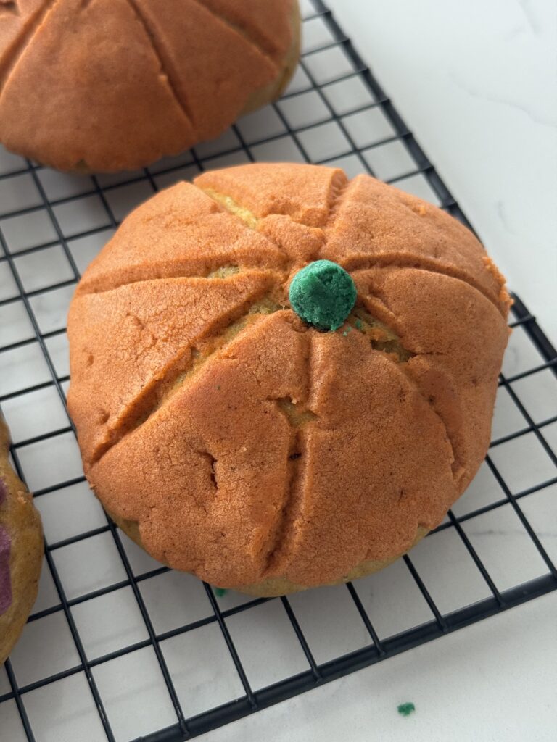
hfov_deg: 30.3
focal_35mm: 48
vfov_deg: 39.7
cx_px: 278
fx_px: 1030
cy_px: 371
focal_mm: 6.76
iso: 250
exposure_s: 1/59
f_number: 1.78
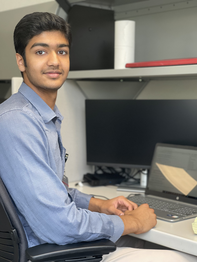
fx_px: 486
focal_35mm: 64
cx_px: 98
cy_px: 131
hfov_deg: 22.9
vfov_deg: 30.3
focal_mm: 7.5
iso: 160
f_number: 2.2
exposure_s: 1/60
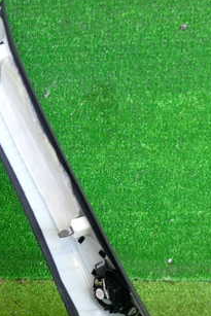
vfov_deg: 32.4
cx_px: 21
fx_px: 536
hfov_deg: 21.8
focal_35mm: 61
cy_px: 229
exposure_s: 1/50
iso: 200
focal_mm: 5.4
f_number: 2.3
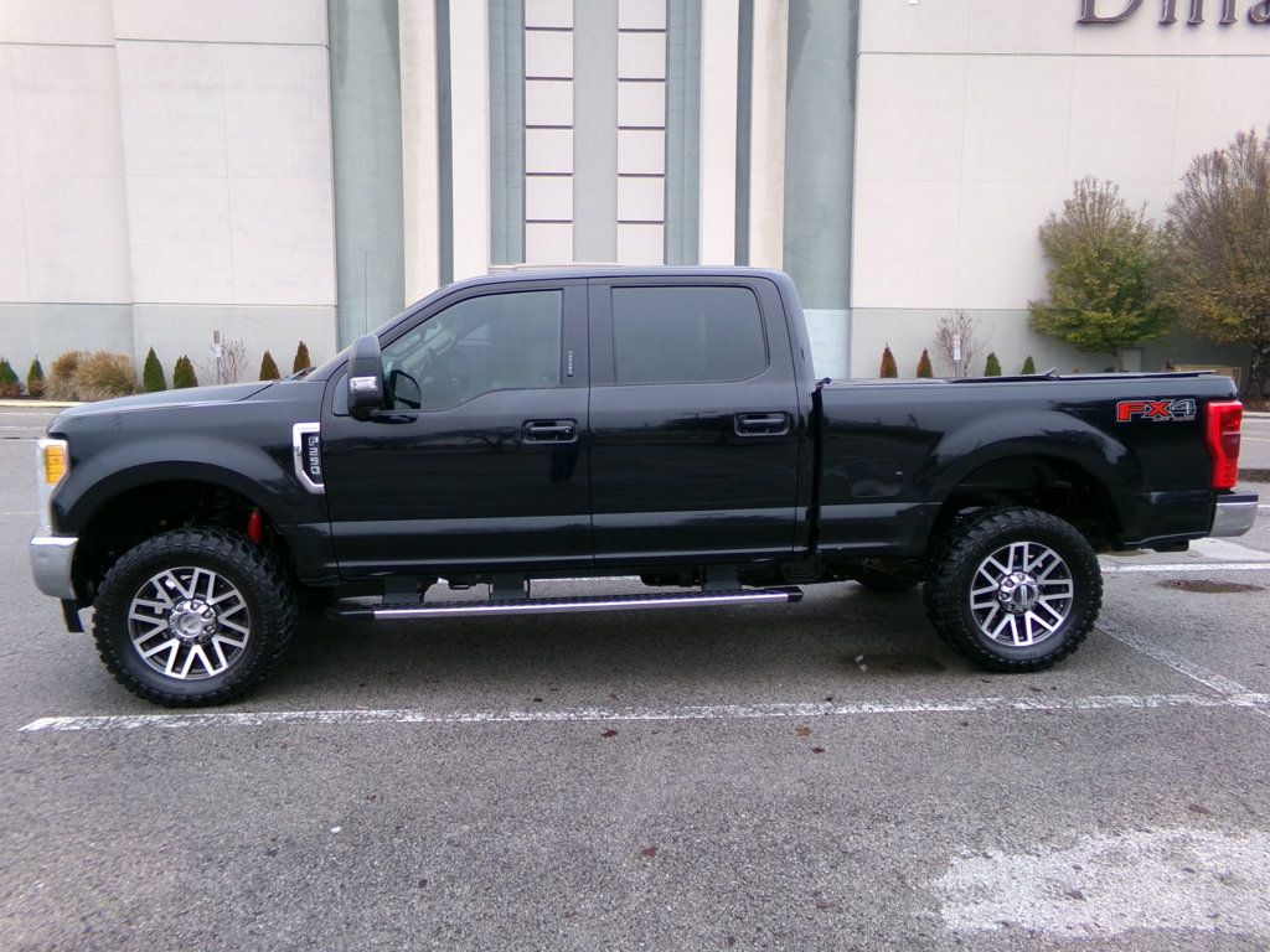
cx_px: 635
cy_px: 476
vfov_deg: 56.8
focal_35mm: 24
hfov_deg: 71.6
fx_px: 881
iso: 132
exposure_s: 1/34
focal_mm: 4.3
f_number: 3.7
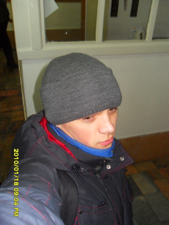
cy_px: 112
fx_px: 228
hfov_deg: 40.7
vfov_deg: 52.6
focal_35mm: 35
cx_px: 84
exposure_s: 1/45
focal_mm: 6.3
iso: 400
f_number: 3.5
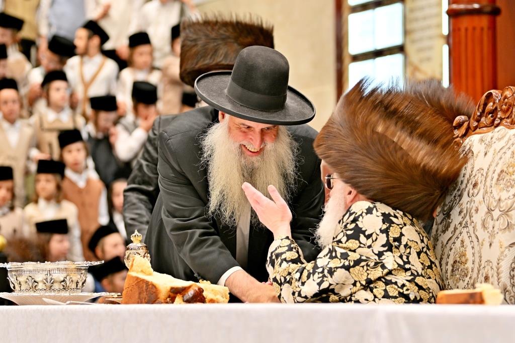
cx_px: 258
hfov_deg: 12.2
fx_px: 2402
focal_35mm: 168
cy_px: 172
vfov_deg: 8.2
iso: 200
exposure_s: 1/200
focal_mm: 112
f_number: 2.8
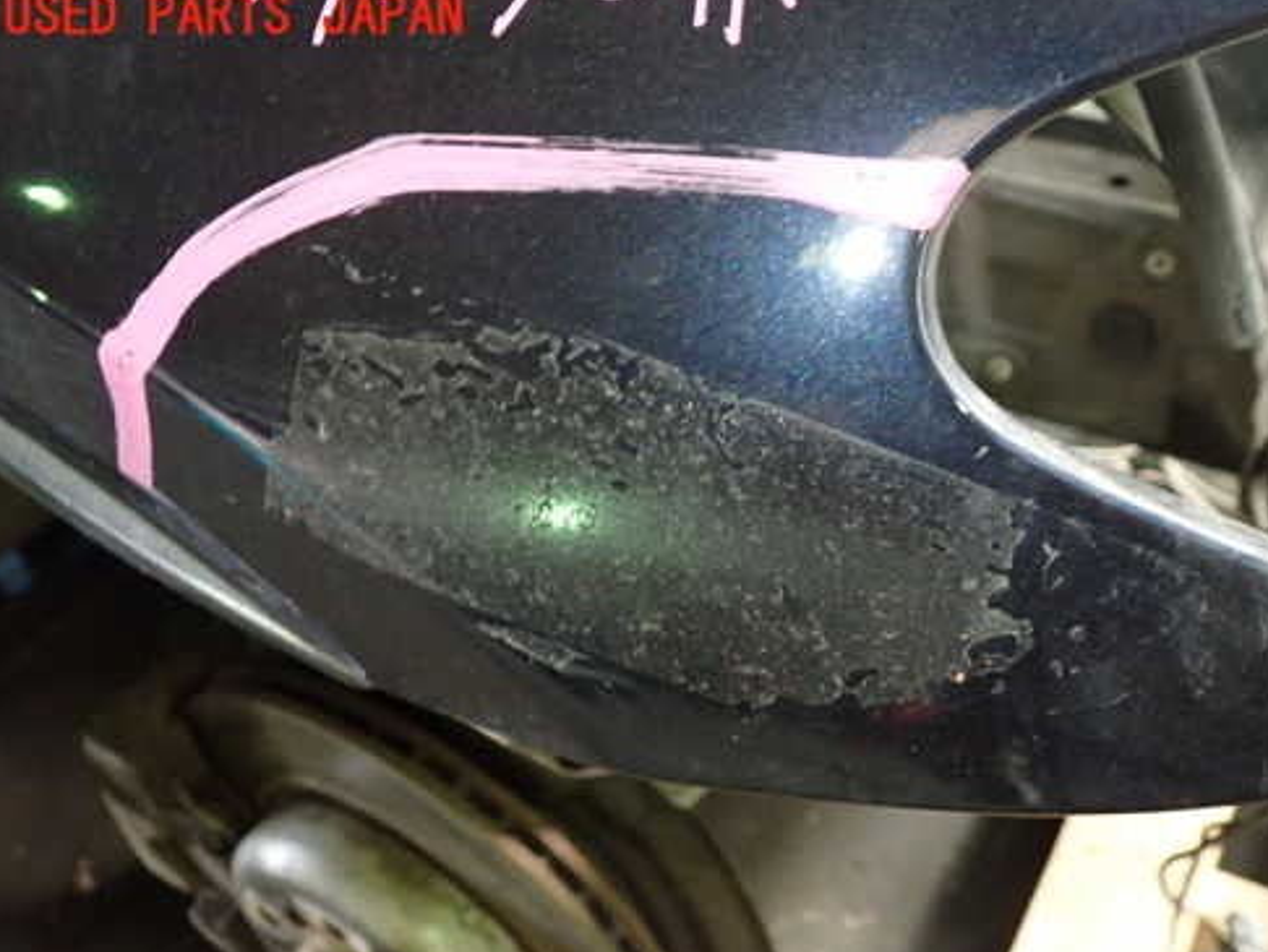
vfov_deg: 38.5
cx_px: 772
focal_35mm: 37
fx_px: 1356
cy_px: 571
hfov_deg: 49.7
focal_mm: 5.4
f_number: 2.3
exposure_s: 1/30
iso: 640
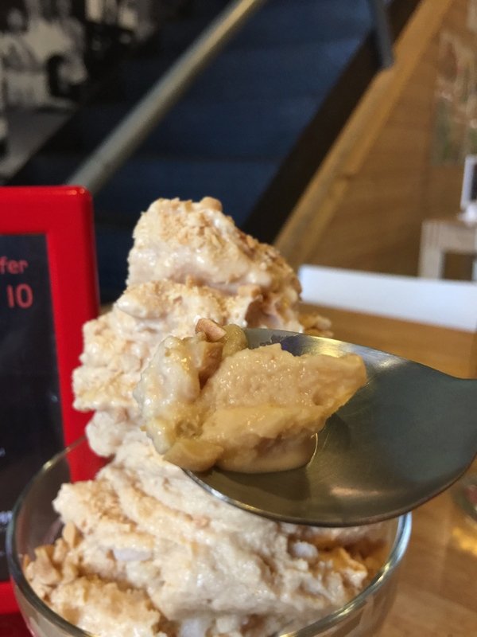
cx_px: 238
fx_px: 533
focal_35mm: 29
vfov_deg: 61.7
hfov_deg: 48.2
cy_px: 318
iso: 100
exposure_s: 1/15
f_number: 2.2
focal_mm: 4.15
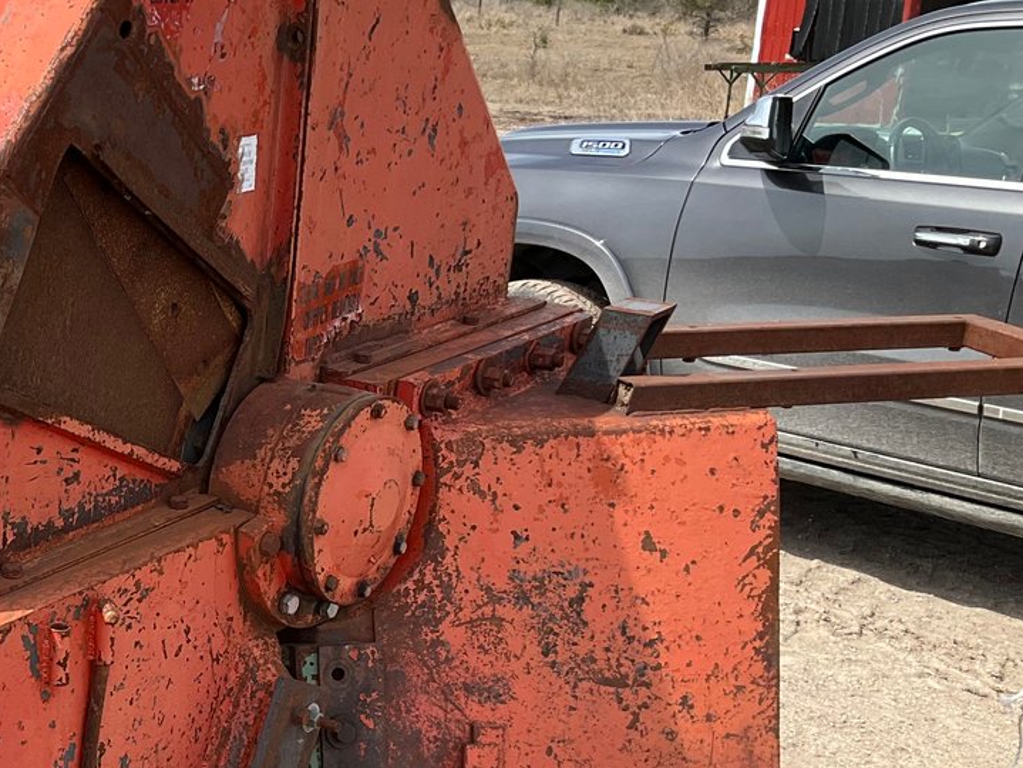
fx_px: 1804
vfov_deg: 23.7
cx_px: 2
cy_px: 602
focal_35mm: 61
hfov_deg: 29.6
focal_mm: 3
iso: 25
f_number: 1.8
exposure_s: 1/1168
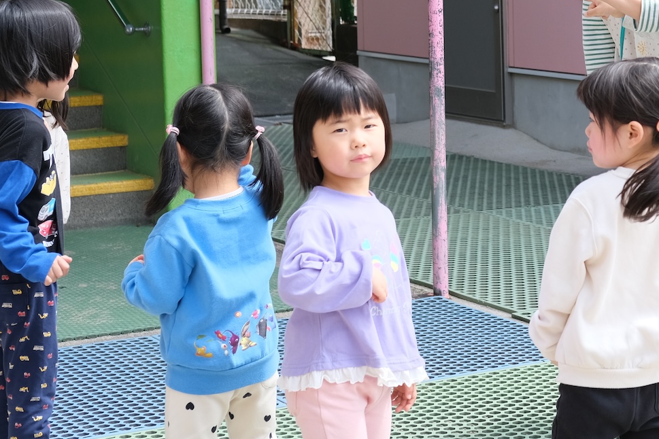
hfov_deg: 17.9
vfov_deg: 12.1
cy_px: 15
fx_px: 2050
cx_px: 608
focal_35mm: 112
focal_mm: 35
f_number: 4.5
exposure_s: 1/450
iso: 320
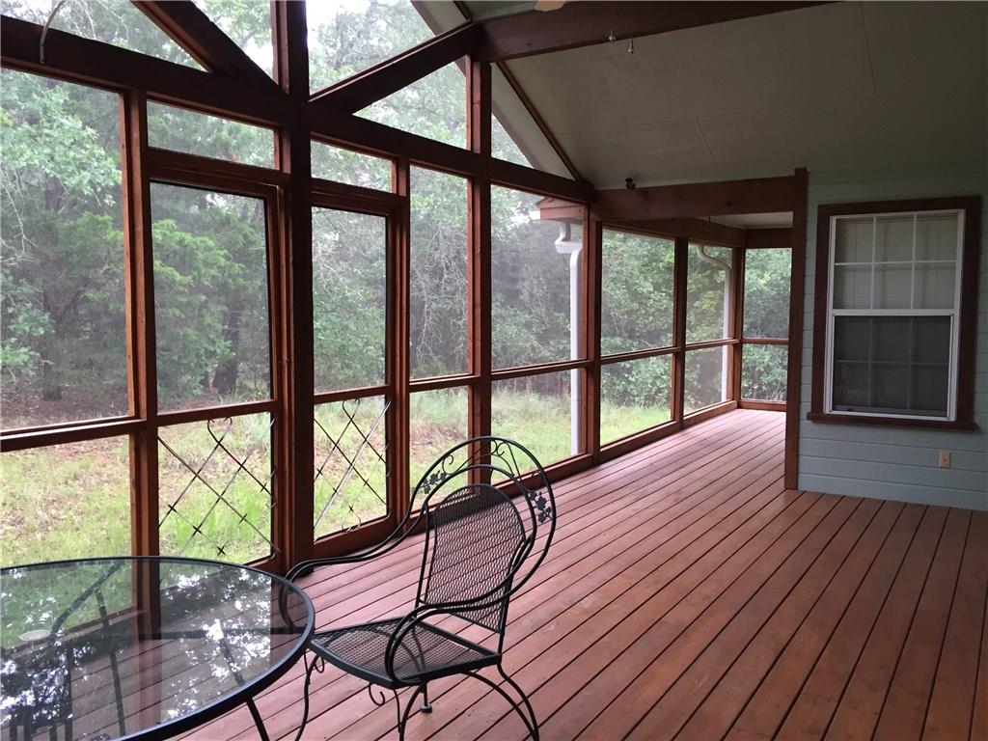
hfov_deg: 61.7
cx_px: 494
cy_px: 370
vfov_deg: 48.2
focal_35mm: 29
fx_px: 828
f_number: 2.2
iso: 40
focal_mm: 4.15
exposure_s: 1/30
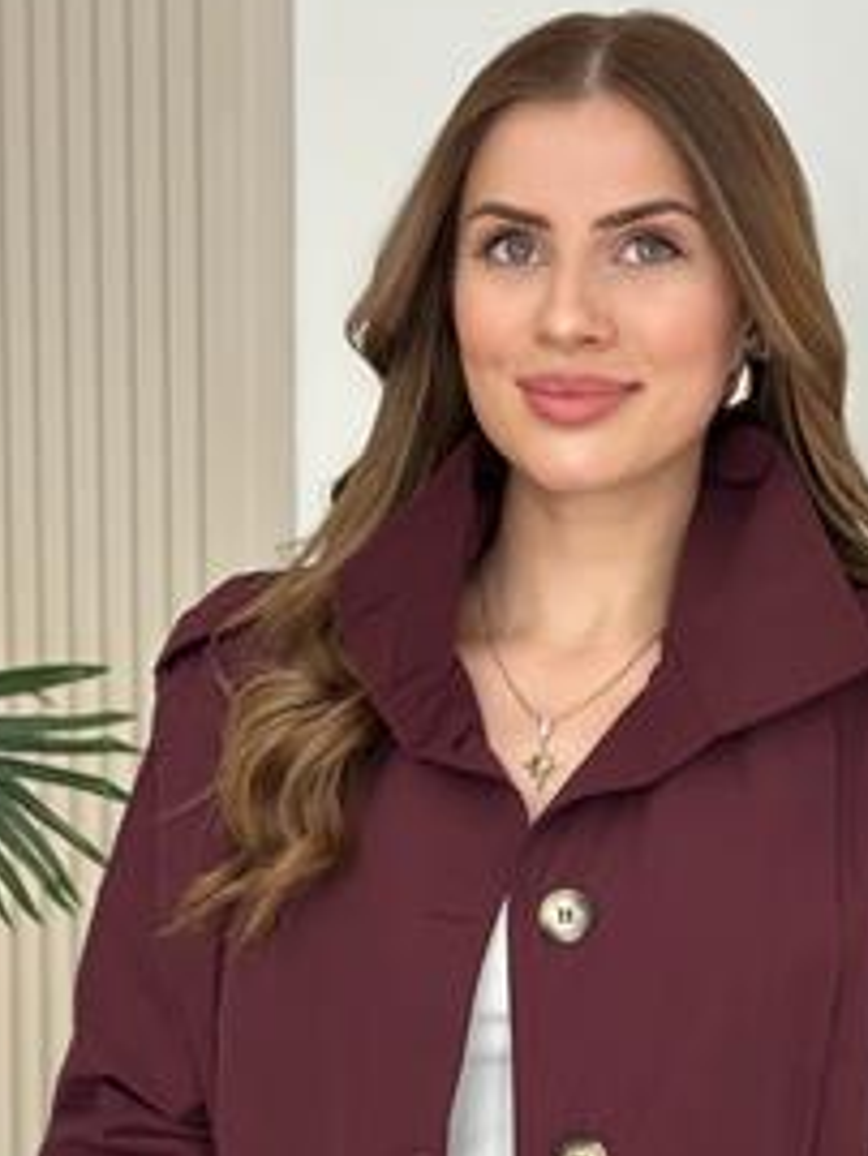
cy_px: 1016
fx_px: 3174
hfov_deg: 15.5
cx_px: 584
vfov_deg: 20.3
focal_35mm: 95
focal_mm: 6.86
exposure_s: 1/220
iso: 80
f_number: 1.78
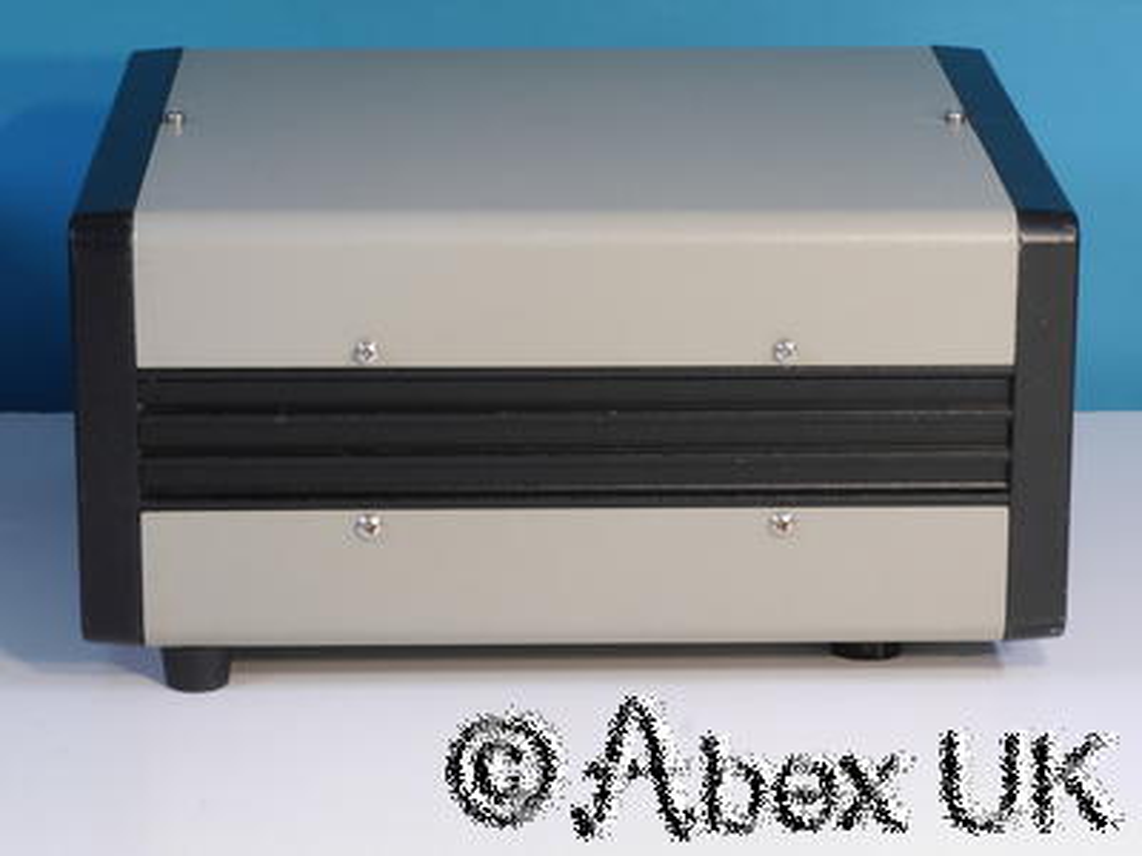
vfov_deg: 11.4
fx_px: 4289
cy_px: 428
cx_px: 571
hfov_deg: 15.2
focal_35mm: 130
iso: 800
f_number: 22
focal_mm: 65
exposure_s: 1/1.3
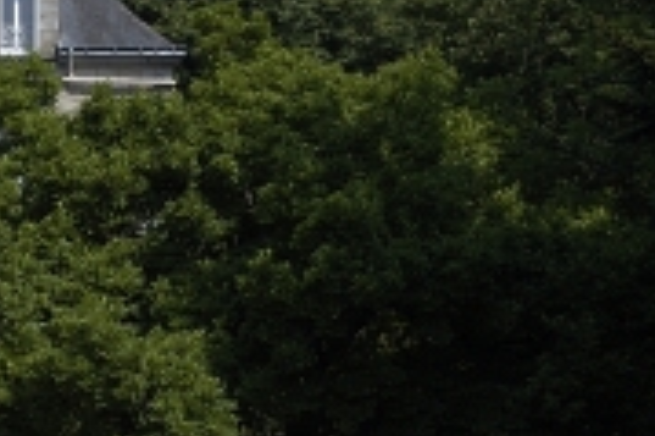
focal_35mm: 321
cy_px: 469
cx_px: -333
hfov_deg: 6.3
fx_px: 5835
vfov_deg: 4.3
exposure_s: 1/180
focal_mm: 50
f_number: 13
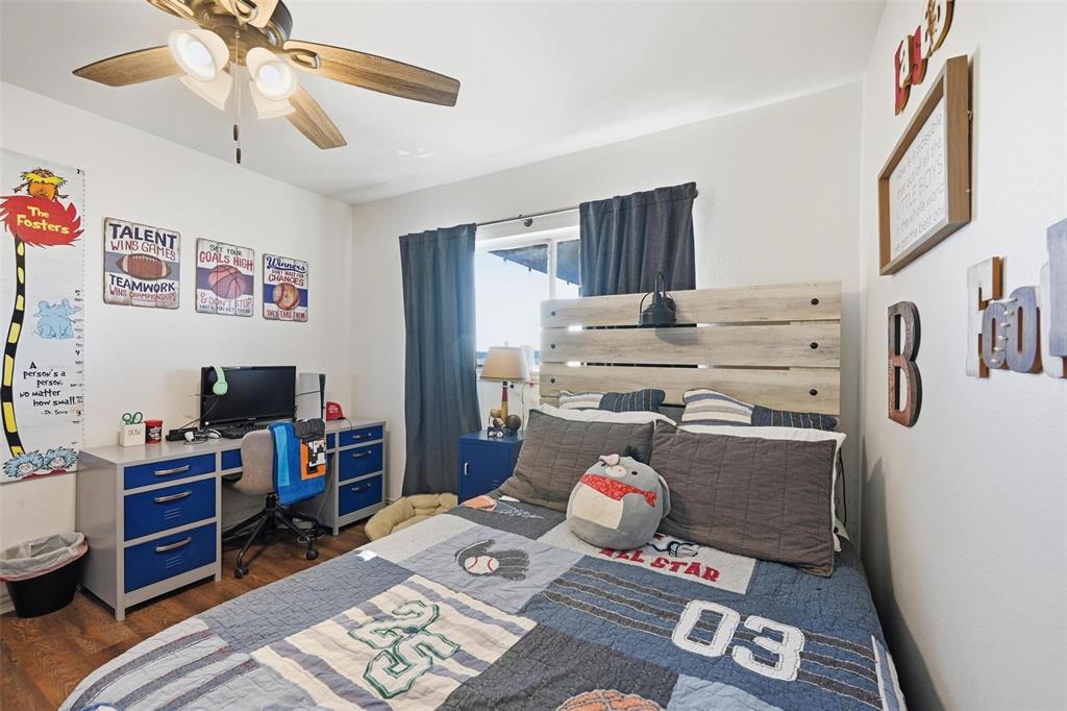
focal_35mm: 14
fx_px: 415
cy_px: 356
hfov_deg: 104.3
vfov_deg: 81.2
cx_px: 534
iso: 400
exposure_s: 1/160
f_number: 9
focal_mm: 14
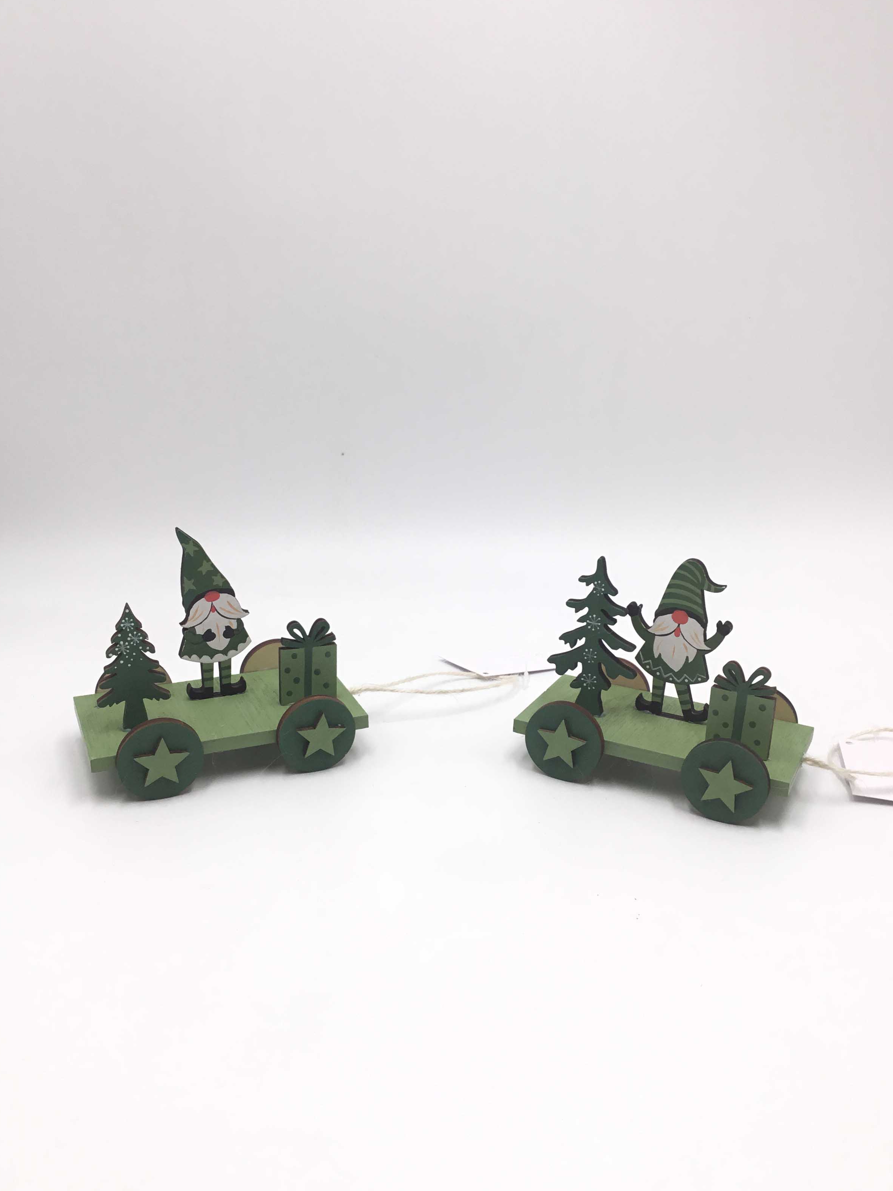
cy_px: 598
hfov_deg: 44.2
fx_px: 1101
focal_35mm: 32
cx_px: 450
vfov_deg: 56.8
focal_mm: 3.3
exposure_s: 1/183
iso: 25
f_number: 2.4
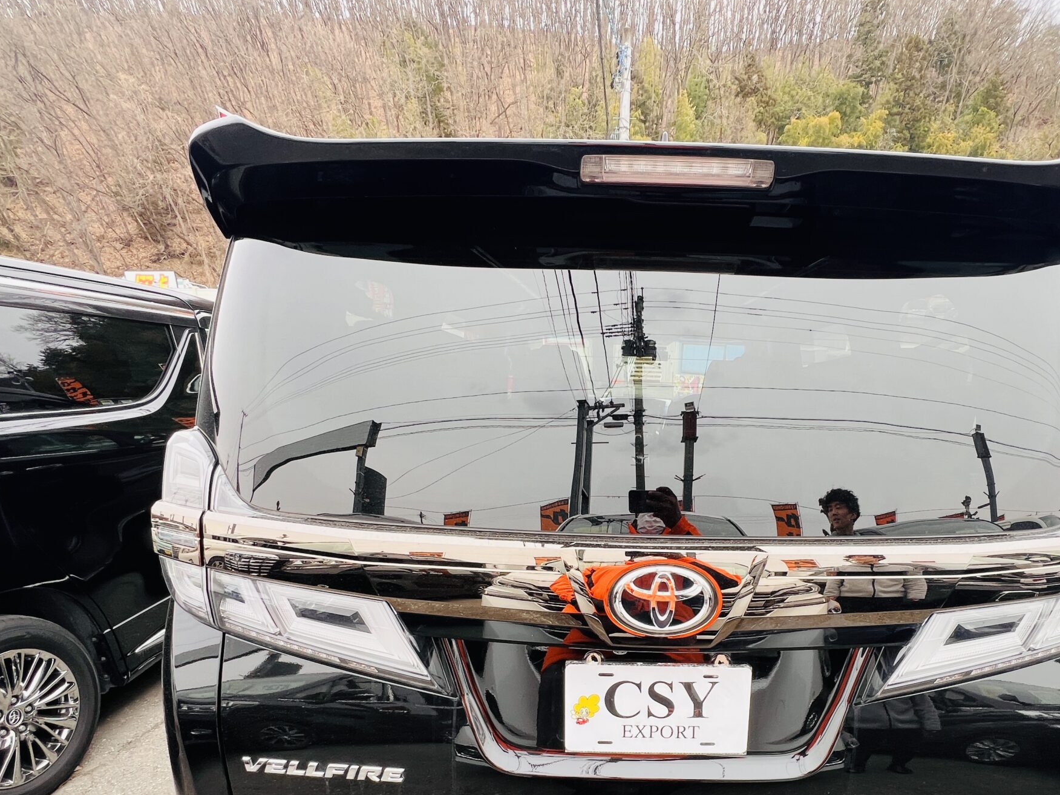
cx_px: 635
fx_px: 582
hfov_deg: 83.7
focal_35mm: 19
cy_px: 574
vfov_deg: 65.4
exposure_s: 1/99
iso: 40
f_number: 1.8
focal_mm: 1.57
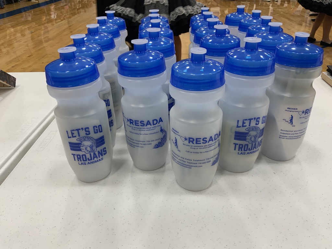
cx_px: 166
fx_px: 278
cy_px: 124
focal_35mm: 29
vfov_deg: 48.2
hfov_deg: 61.7
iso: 32
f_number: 1.8
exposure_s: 1/60
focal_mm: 3
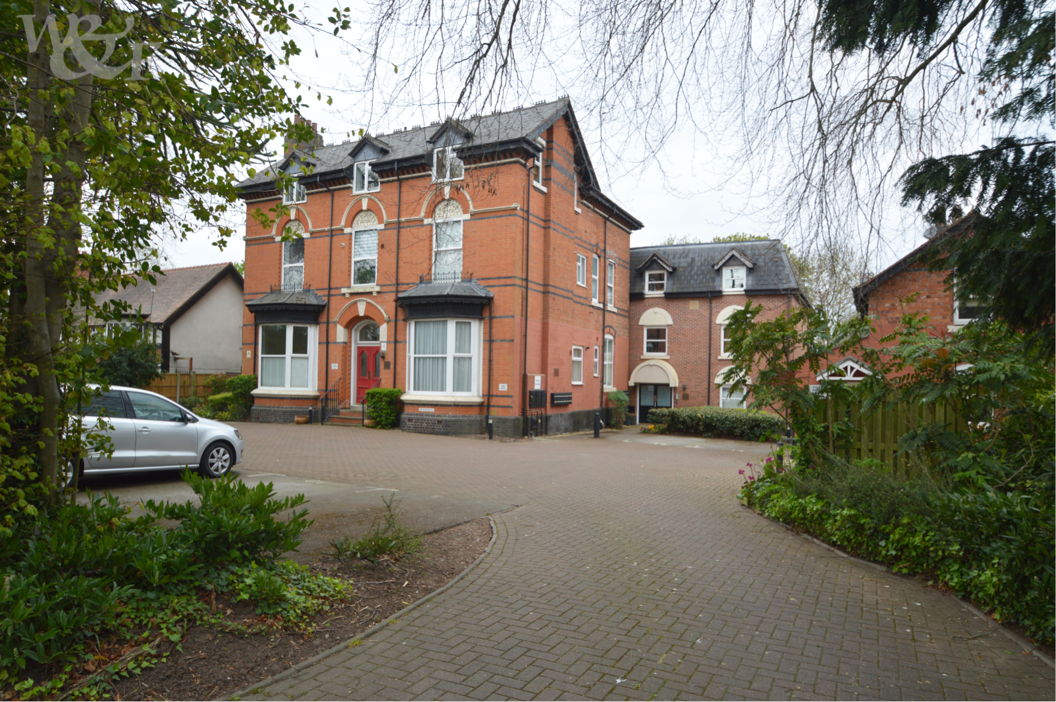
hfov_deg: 81.3
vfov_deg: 59.4
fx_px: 615
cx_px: 528
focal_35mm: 21
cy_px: 351
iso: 140
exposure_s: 1/125
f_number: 5.6
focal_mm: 14
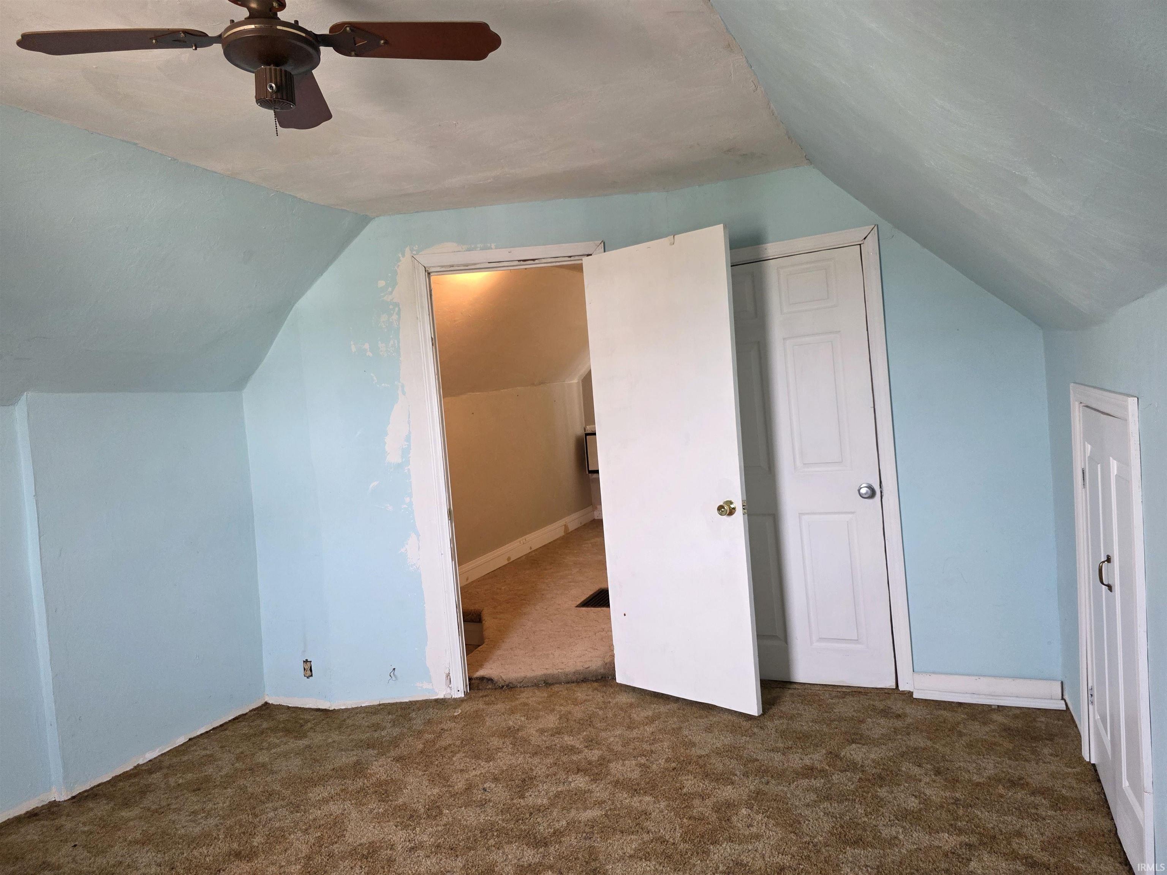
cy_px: 438
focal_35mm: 23
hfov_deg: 73.9
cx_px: 584
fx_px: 775
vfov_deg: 58.9
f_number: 1.7
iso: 320
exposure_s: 1/120
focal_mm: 6.3
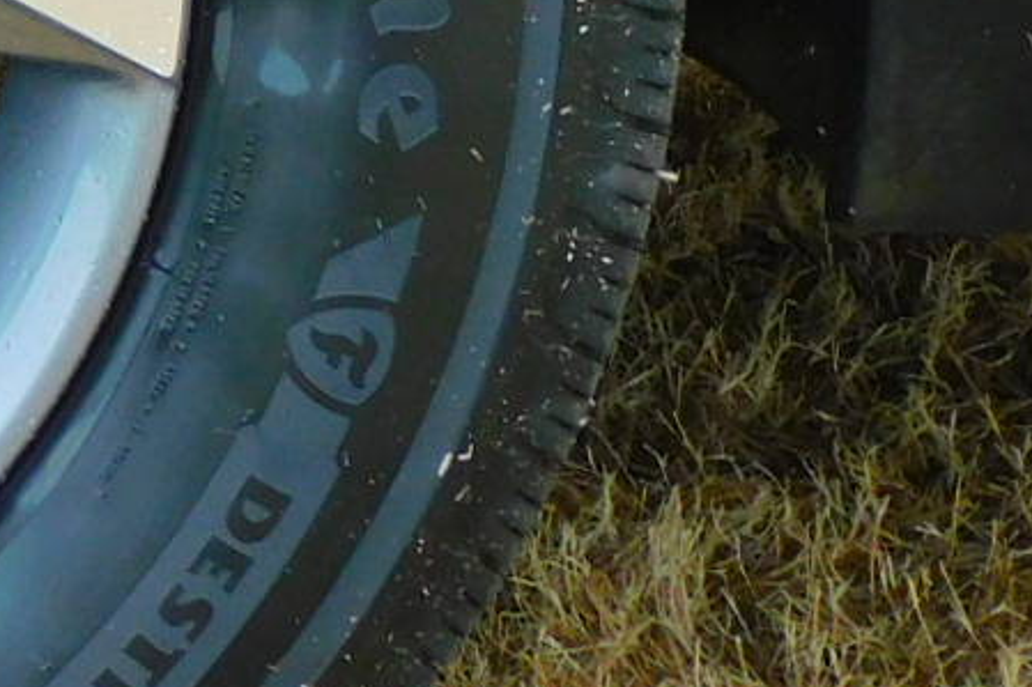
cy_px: -685
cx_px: -600
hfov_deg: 8.5
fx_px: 6791
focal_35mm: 237
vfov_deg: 5.7
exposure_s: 1/80
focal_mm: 8.1
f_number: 4
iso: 125
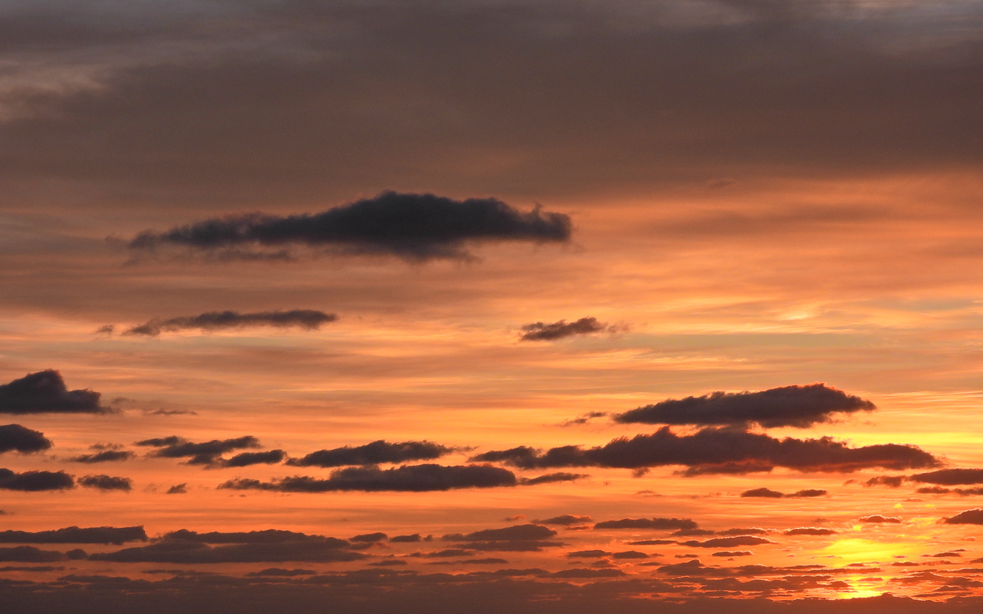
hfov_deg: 15.7
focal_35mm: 133
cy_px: 362
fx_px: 3563
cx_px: 493
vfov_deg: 9.9
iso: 100
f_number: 4
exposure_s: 1/800
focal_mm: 22.3
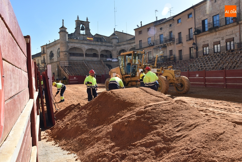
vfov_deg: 43.7
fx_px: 202
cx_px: 121
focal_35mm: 30
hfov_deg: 61.9
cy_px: 81
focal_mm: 20
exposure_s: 1/320
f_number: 9
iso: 200
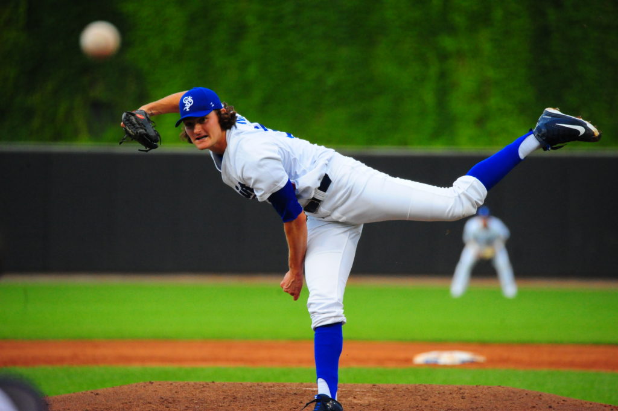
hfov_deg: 4.9
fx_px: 7204
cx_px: 309
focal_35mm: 420
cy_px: 206
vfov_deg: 3.3
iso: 4000
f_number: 6
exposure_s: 1/1600
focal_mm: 420
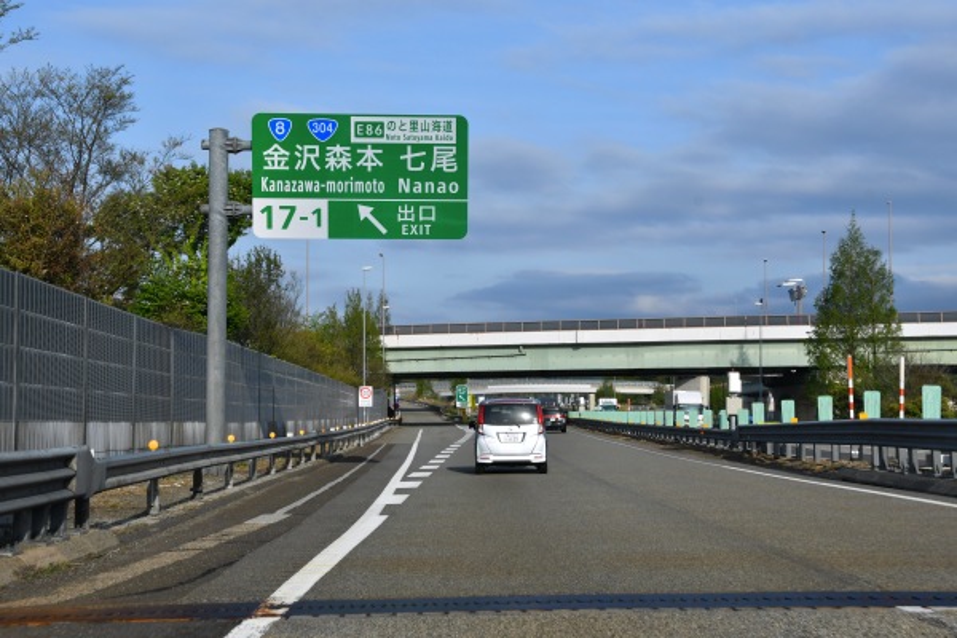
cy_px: 319
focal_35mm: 52
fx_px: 1382
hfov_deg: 38.2
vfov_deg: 26.0
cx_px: 478
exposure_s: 1/500
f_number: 11
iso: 400
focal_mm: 35
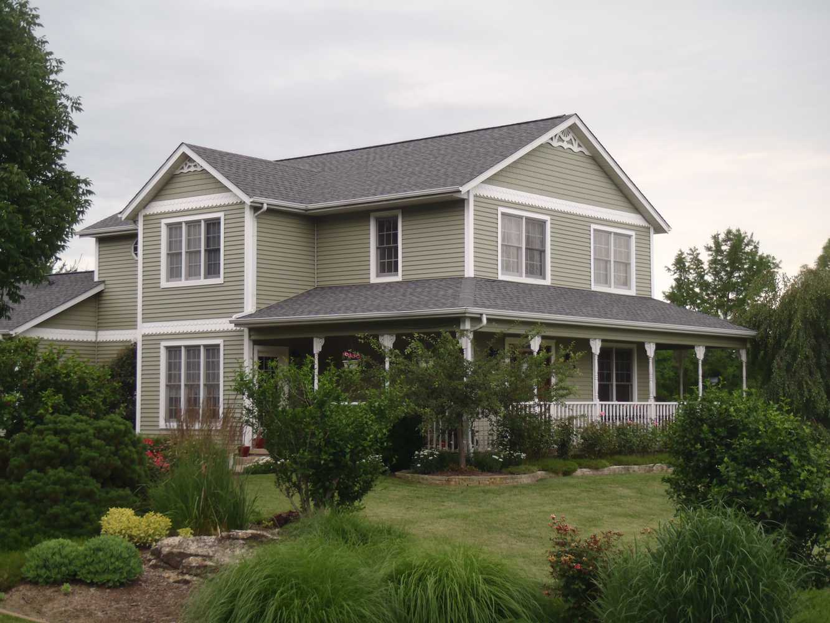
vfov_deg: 26.1
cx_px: 415
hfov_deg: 34.3
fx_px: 1343
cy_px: 312
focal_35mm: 56
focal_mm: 10
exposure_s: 1/80
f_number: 5.1
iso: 80
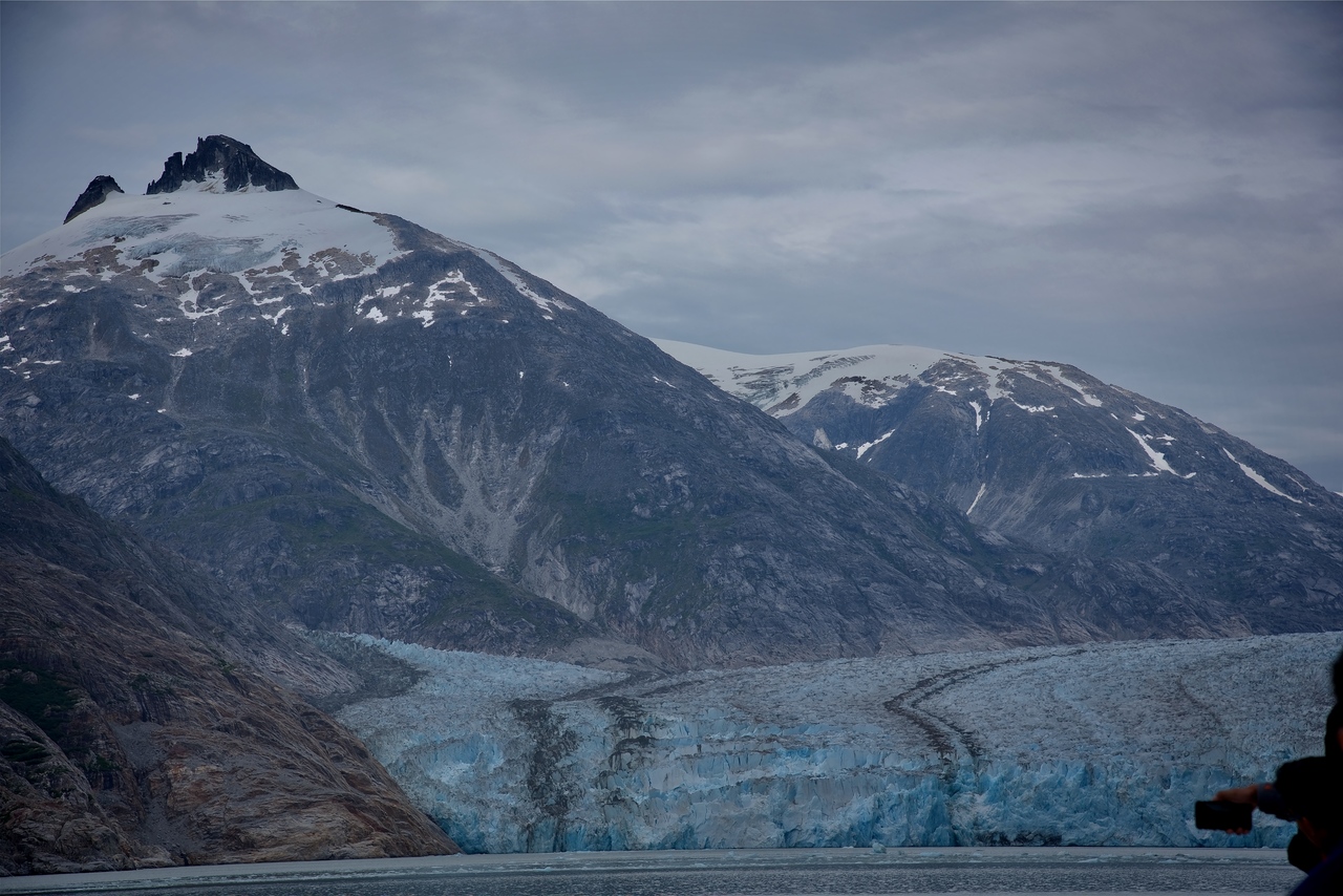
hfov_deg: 22.1
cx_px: 672
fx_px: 3433
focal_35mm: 92
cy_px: 448
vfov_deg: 14.9
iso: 100
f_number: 8
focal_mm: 92
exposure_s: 1/250
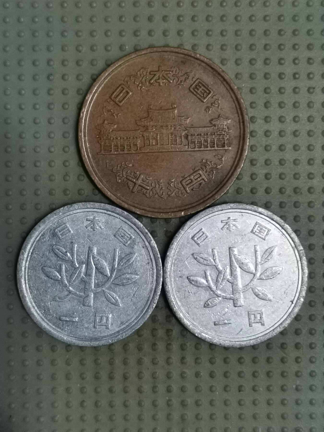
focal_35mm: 52
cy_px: 216
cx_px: 162
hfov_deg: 28.0
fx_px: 649
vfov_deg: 36.8
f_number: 1.8
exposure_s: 1/36
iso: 320
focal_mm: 4.75
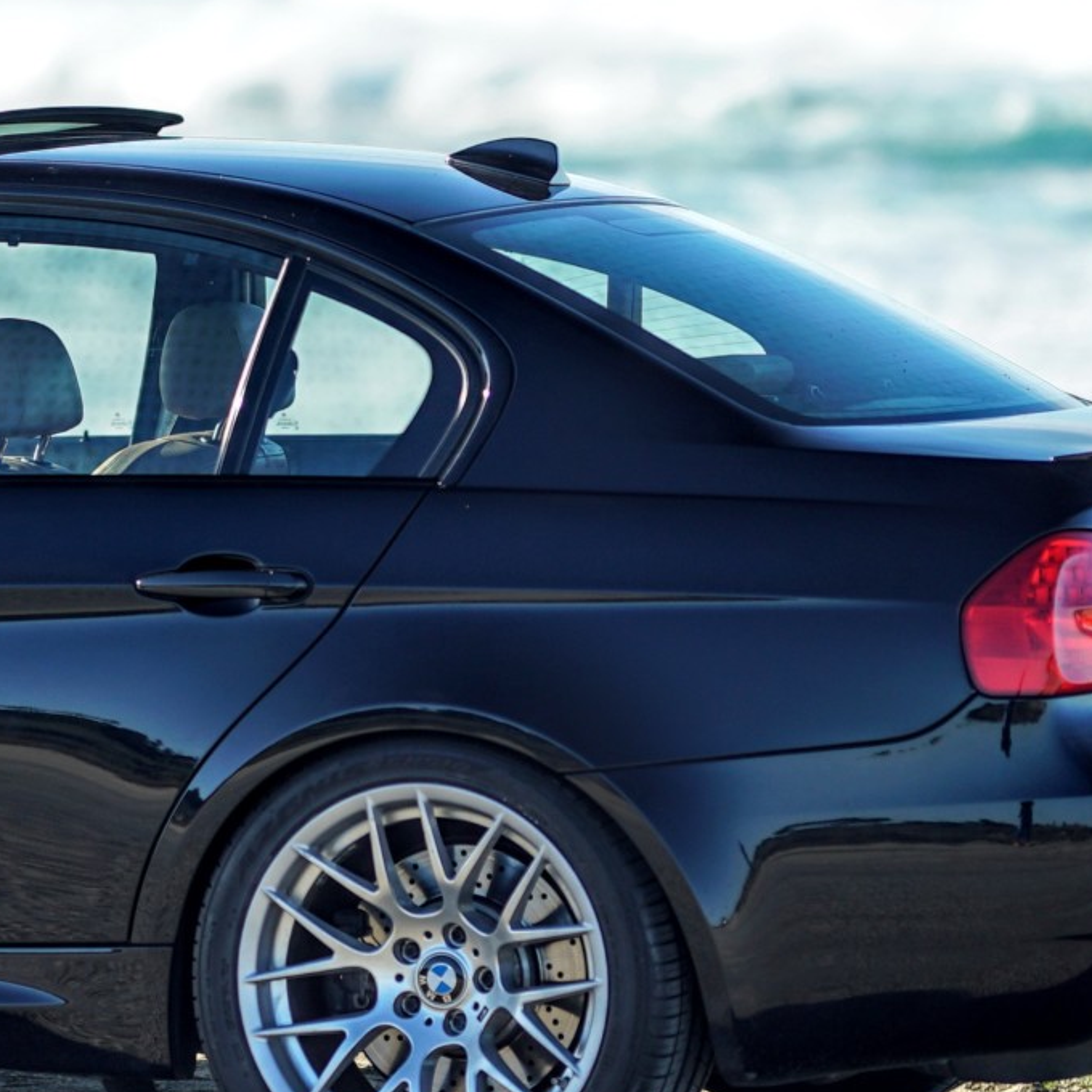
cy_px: 257
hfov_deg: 6.5
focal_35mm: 269
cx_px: -95
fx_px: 9601
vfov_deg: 6.5
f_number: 1.4
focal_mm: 105
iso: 100
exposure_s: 1/2500
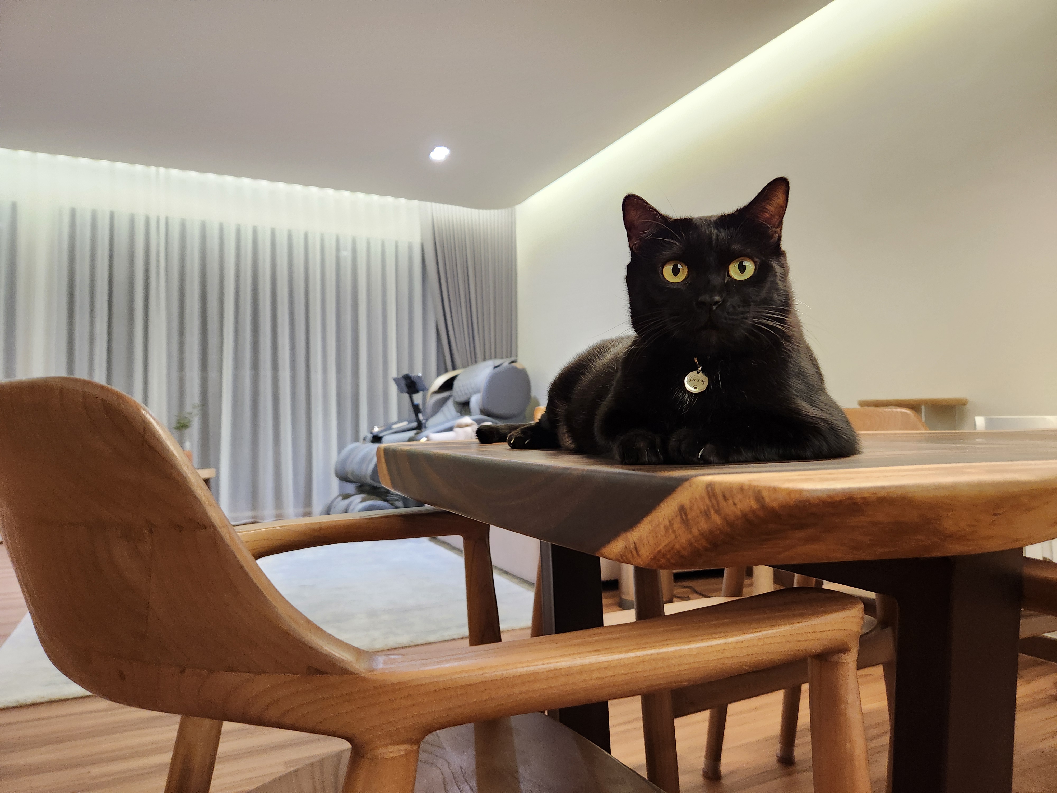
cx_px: 528
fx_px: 702
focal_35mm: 23
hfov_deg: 73.9
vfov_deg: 58.9
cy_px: 396
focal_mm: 5.4
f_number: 1.8
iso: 500
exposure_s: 1/100
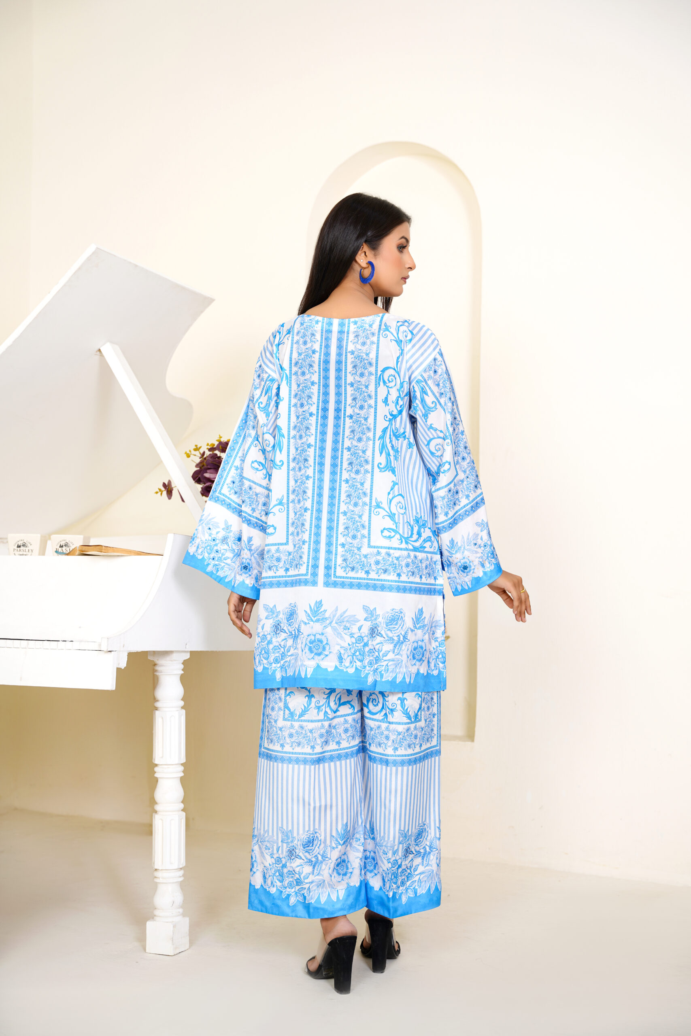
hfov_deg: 28.5
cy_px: 518
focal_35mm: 47
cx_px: 346
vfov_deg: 41.7
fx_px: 1359
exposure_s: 1/125
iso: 64
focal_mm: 47.2
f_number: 3.5
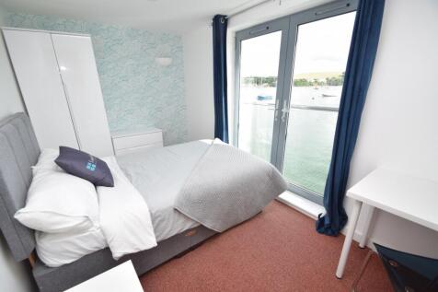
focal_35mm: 15
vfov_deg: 77.3
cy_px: 146
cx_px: 219
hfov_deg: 100.4
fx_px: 182
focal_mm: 10
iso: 100
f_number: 5.6
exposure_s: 1/125
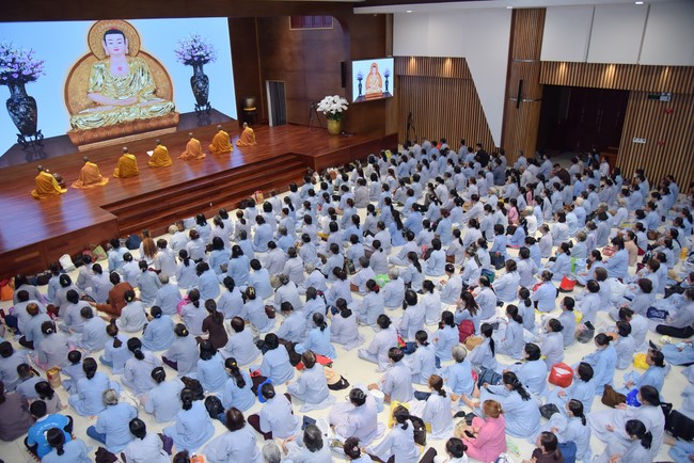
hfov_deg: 73.7
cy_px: 232
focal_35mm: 24
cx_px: 347
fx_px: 463
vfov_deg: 53.2
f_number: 4
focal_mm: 24
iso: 640
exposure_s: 1/125
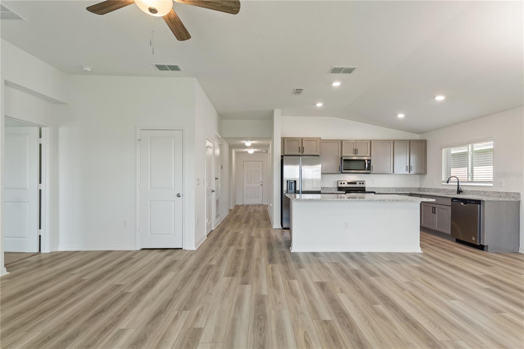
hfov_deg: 100.4
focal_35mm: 15
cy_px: 174
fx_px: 218
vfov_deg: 77.3
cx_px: 262
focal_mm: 10
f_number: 4.5
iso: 400
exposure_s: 1/15
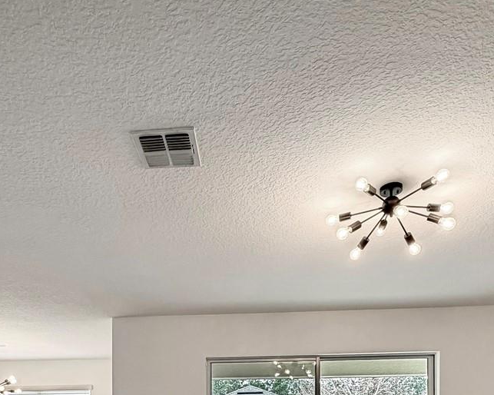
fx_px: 497
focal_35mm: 34
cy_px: 446
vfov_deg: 36.1
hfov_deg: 52.4
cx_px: 189
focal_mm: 2.22
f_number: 2.2
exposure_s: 1/120
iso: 80
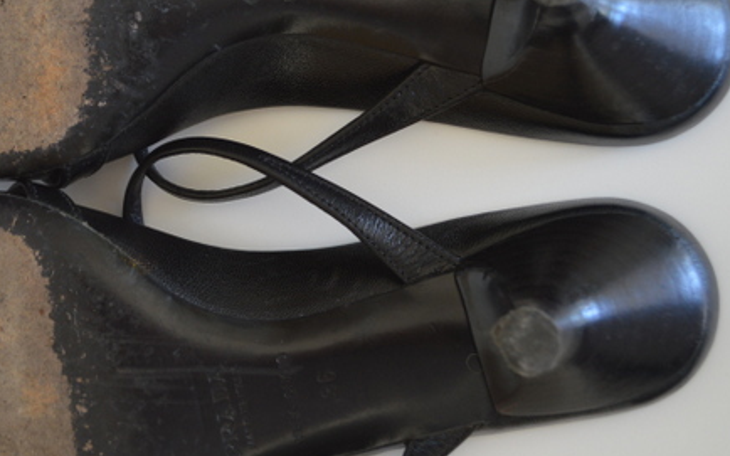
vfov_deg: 17.6
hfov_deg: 27.4
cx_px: 170
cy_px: 172
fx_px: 1472
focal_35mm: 74
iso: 400
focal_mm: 30
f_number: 4.5
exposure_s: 1/40
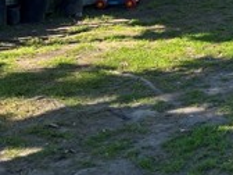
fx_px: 666
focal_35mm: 99
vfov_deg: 14.2
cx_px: 376
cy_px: -67
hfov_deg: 17.3
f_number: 1.6
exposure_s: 1/1580
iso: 50
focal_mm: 5.1
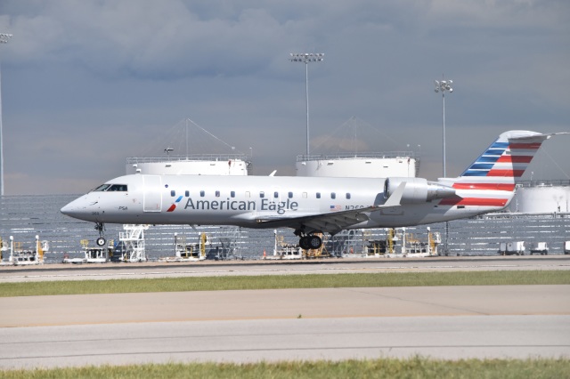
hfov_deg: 7.4
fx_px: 4391
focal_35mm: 278
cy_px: 190
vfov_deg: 4.9
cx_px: 285
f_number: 8
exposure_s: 1/4000
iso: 800
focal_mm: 185
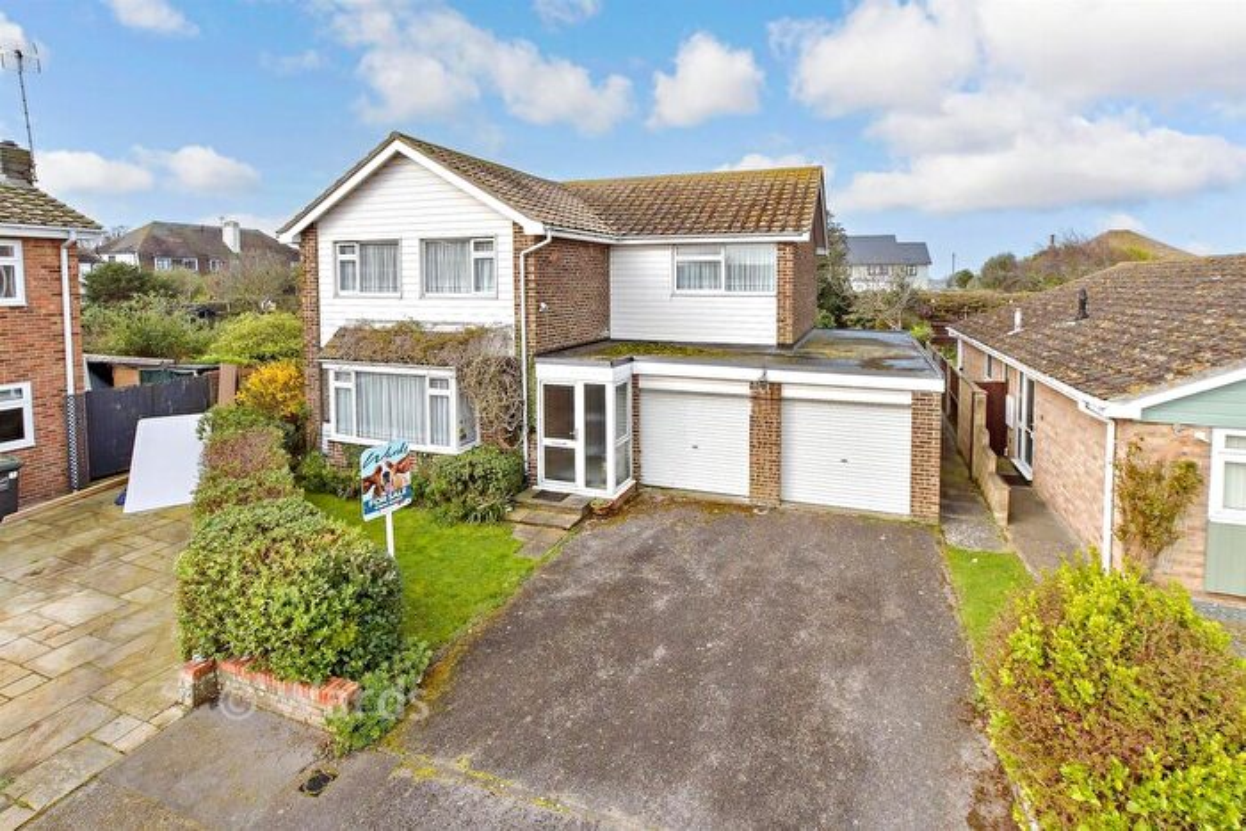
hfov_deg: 100.4
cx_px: 623
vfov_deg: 77.4
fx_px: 519
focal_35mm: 15
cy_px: 416
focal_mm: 10
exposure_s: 1/500
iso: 400
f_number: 6.3
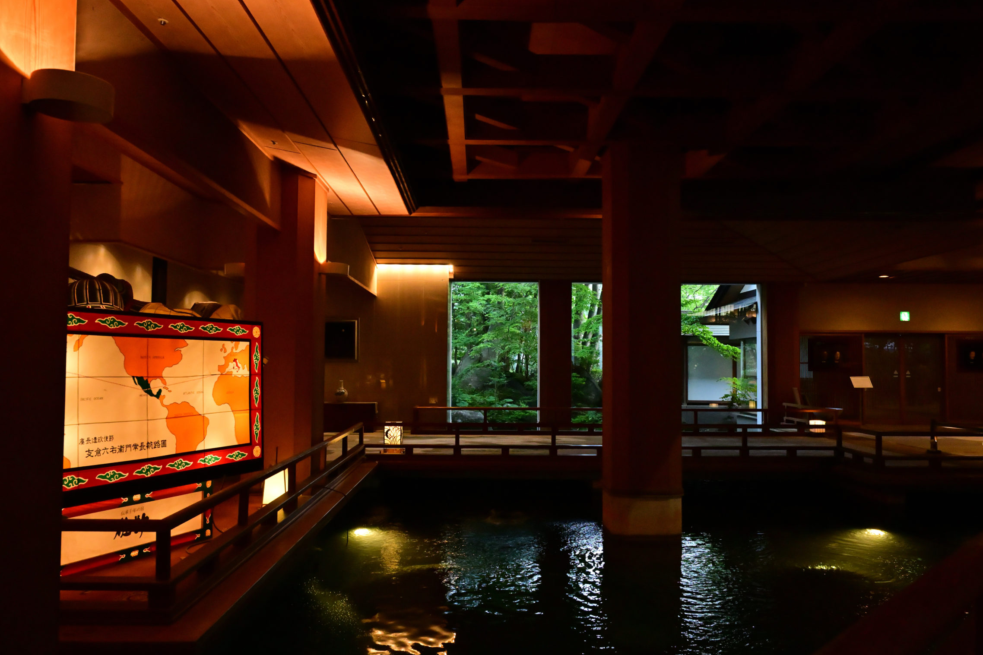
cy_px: 333
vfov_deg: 47.9
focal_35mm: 27
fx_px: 737
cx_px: 484
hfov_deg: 67.4
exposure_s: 1/100
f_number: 5.6
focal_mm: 24
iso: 6400
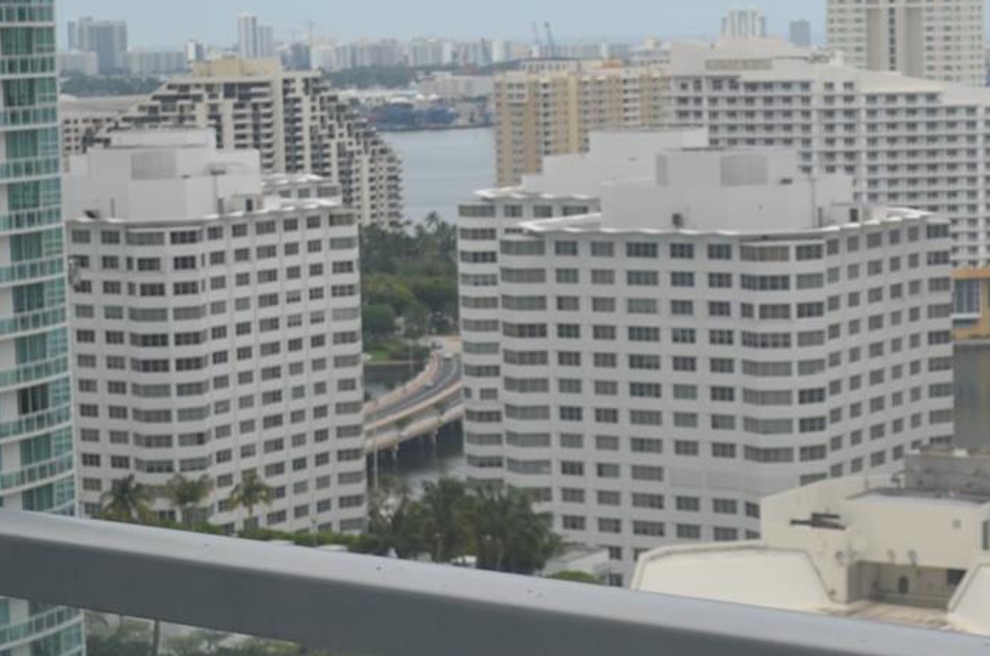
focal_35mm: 111
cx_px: 742
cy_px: 307
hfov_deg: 18.3
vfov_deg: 12.3
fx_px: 3045
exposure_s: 1/250
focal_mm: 32
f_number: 5
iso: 100
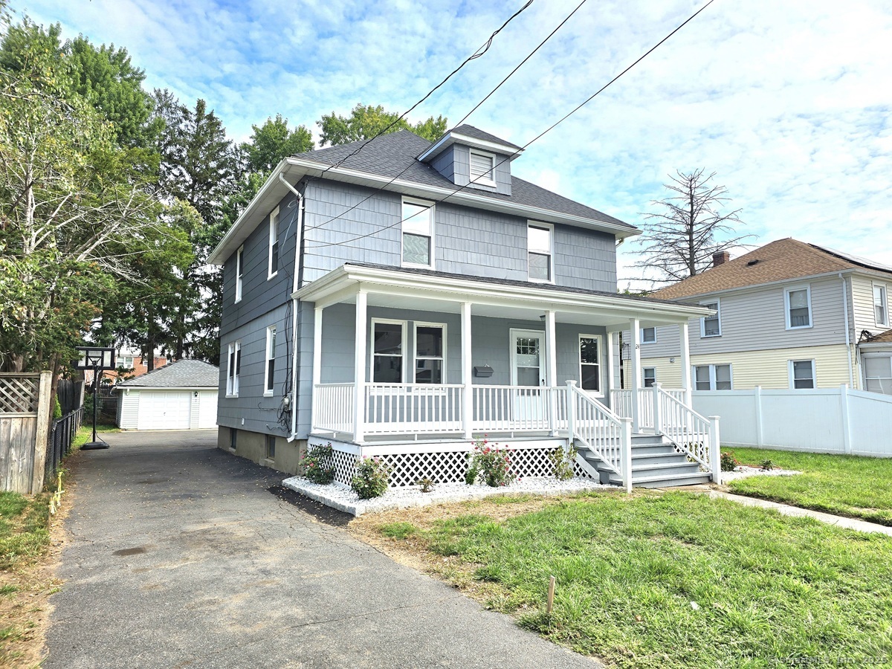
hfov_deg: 73.9
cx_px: 446
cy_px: 334
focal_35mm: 23
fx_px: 593
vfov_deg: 58.9
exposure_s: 1/769
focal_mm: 6.3
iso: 12
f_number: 1.7
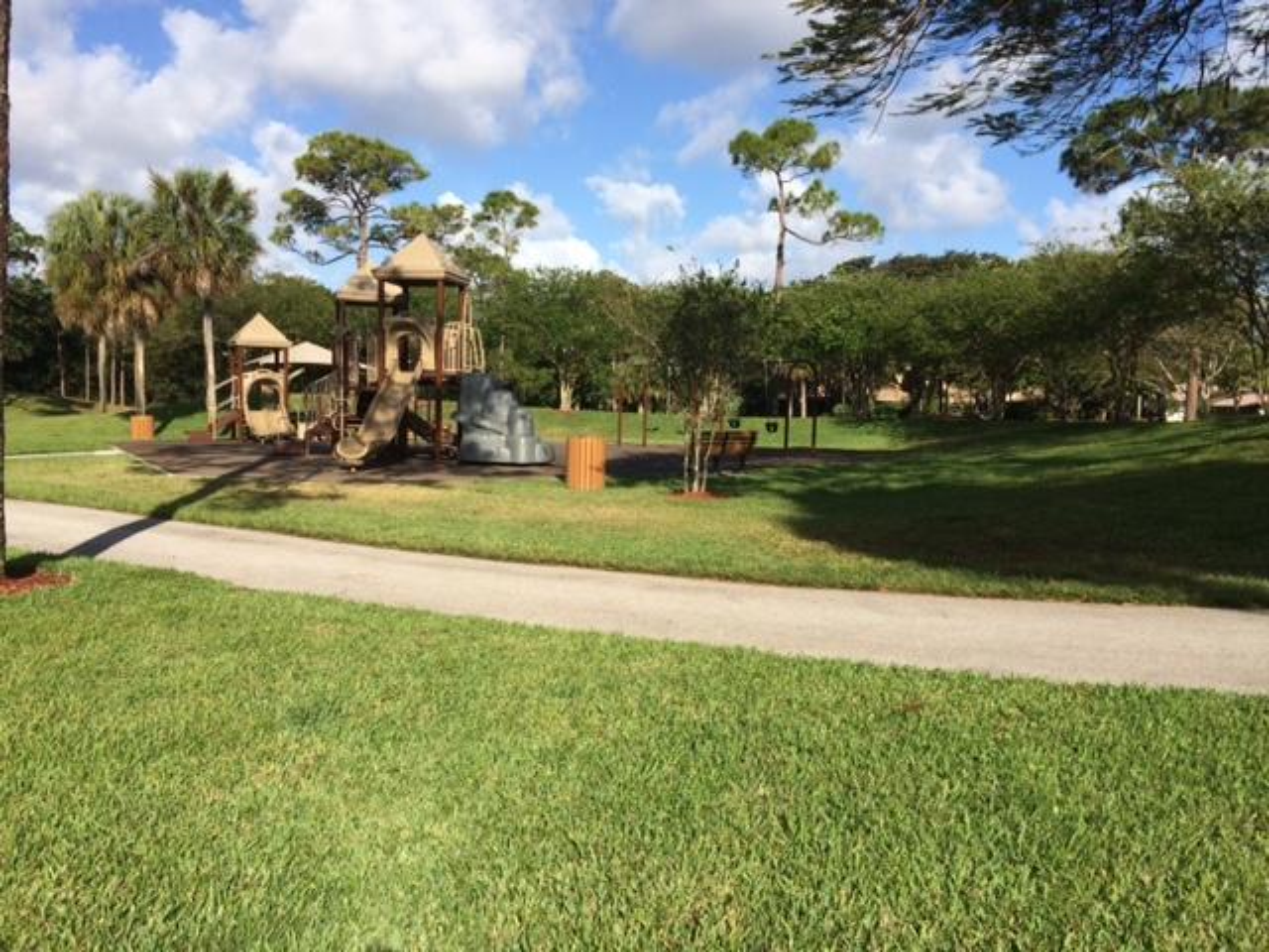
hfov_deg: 61.7
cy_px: 476
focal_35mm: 29
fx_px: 1063
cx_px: 634
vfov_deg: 48.2
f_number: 2.2
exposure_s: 1/2564
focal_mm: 4.15
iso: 32
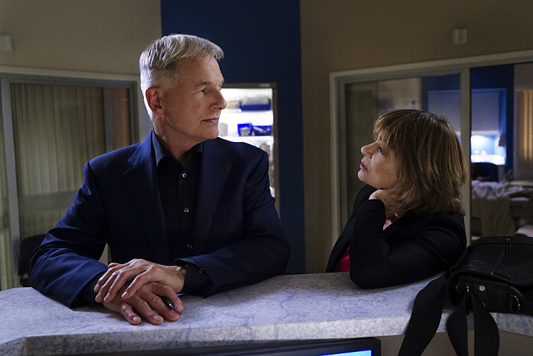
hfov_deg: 54.4
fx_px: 518
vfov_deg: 37.9
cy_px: 178
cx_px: 266
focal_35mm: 35
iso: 10000
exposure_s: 1/100
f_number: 4
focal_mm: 35
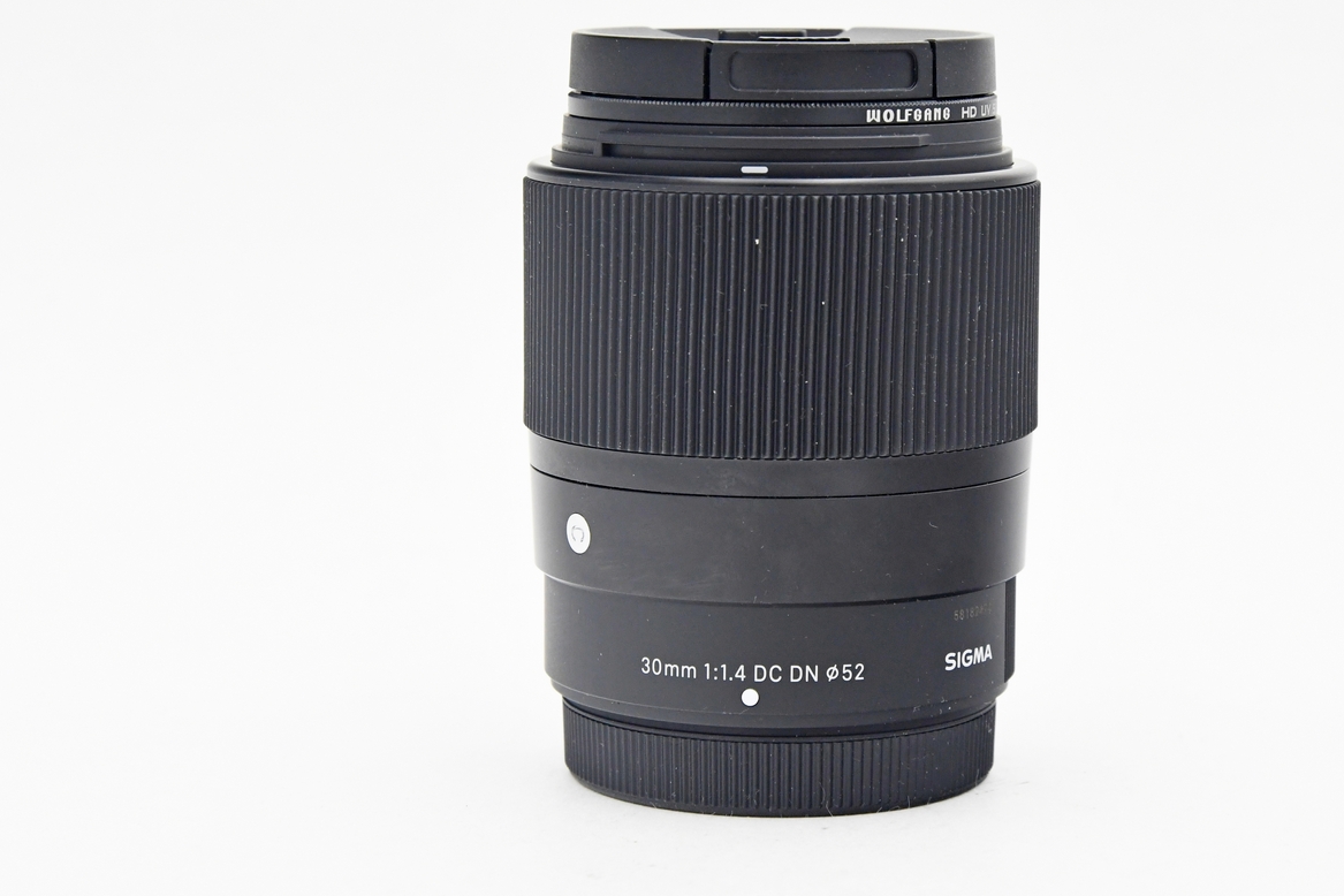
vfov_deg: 12.7
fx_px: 4032
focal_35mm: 108
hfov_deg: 18.9
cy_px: 379
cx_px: 769
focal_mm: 56
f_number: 8
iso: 1600
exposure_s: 1/200
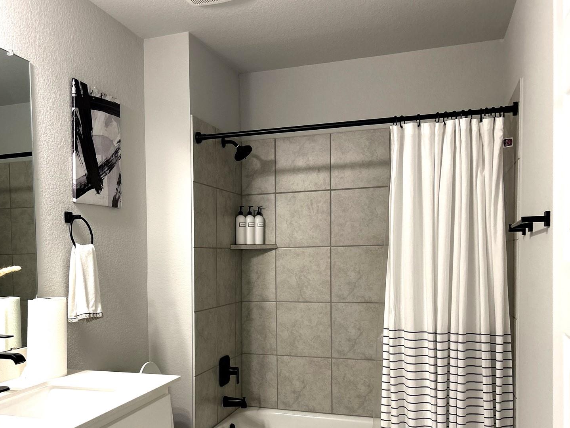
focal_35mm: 37
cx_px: 200
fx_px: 609
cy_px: 292
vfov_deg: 38.1
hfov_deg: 49.4
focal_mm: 5.7
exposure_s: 1/60
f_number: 1.5
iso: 80
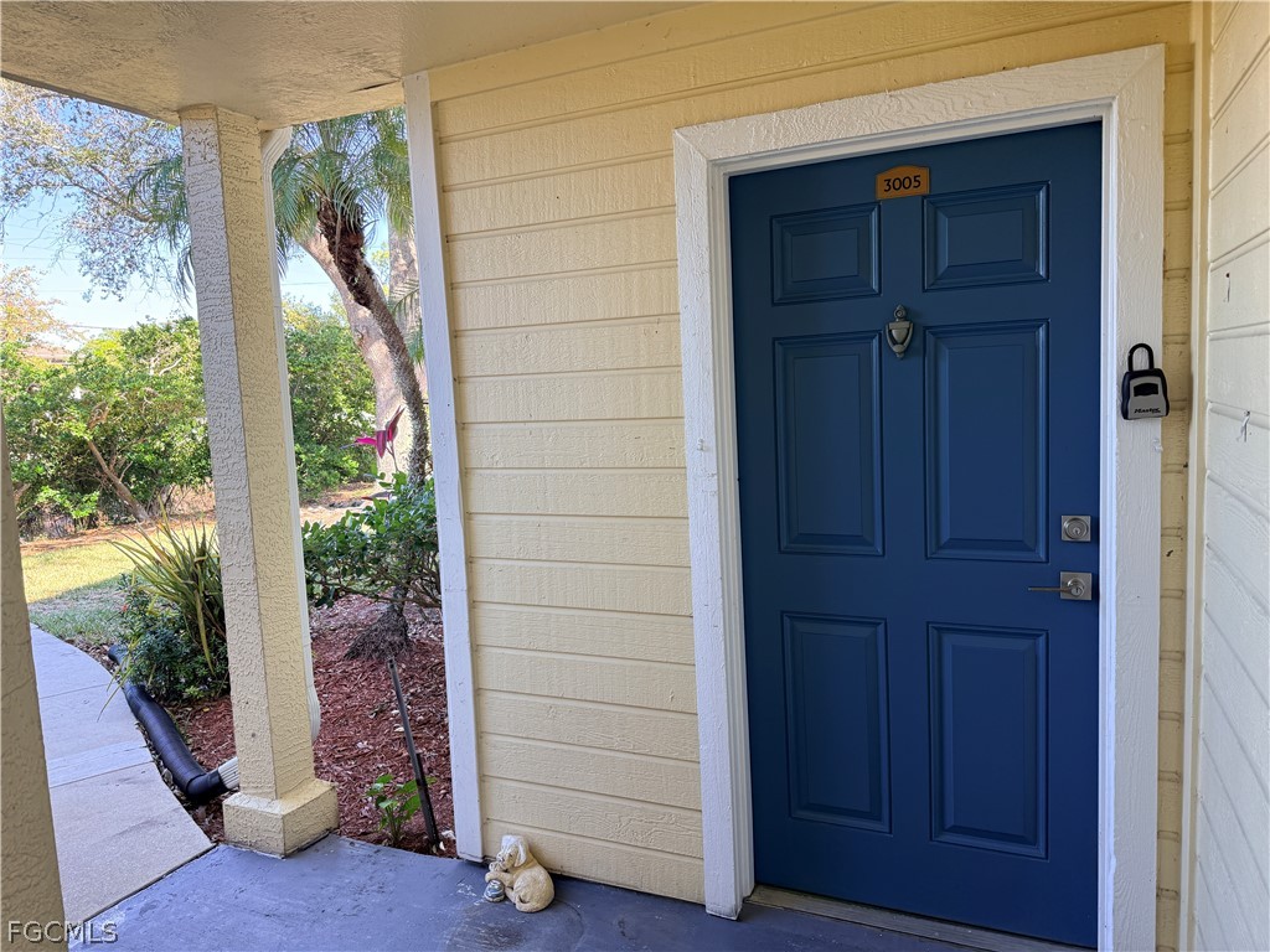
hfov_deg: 71.6
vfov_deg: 56.8
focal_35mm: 24
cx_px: 635
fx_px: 881
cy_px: 476
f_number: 1.78
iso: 100
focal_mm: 6.76
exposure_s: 1/231
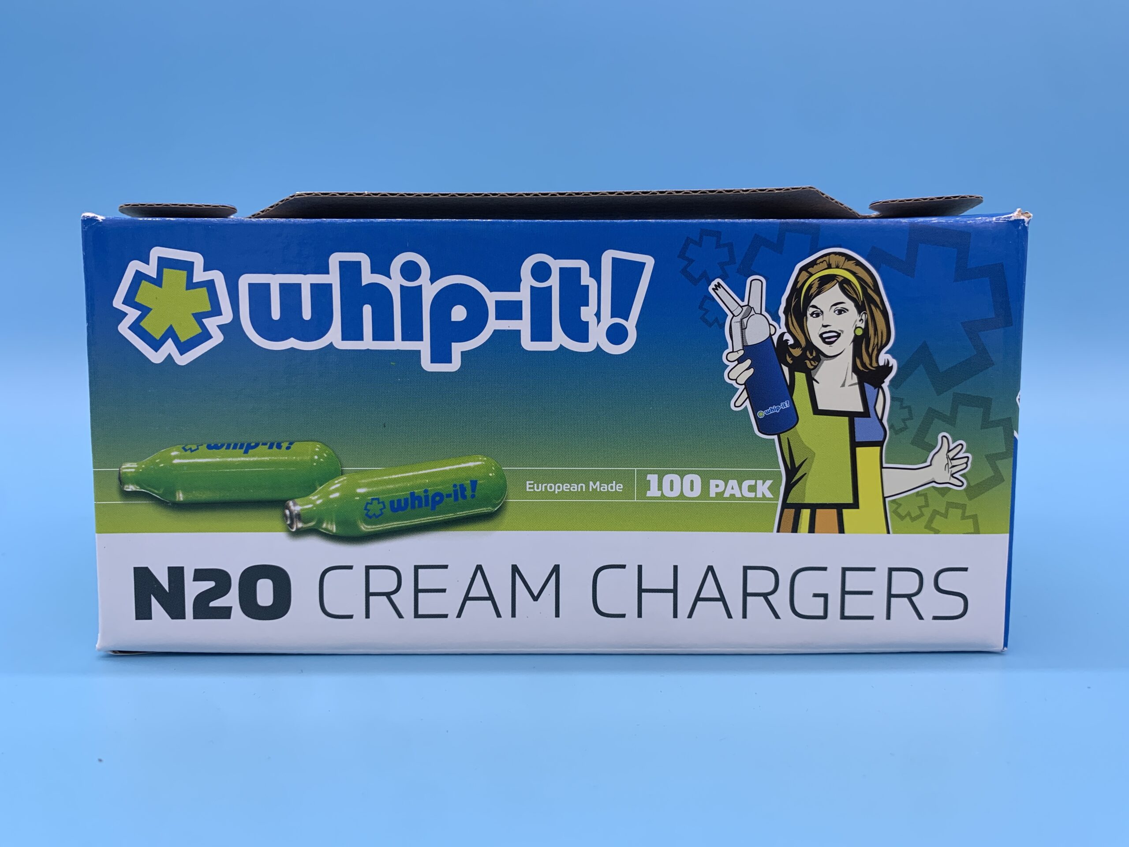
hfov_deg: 67.3
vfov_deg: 53.1
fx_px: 848
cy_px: 424
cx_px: 564
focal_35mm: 26
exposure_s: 1/121
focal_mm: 4.25
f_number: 1.8
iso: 32
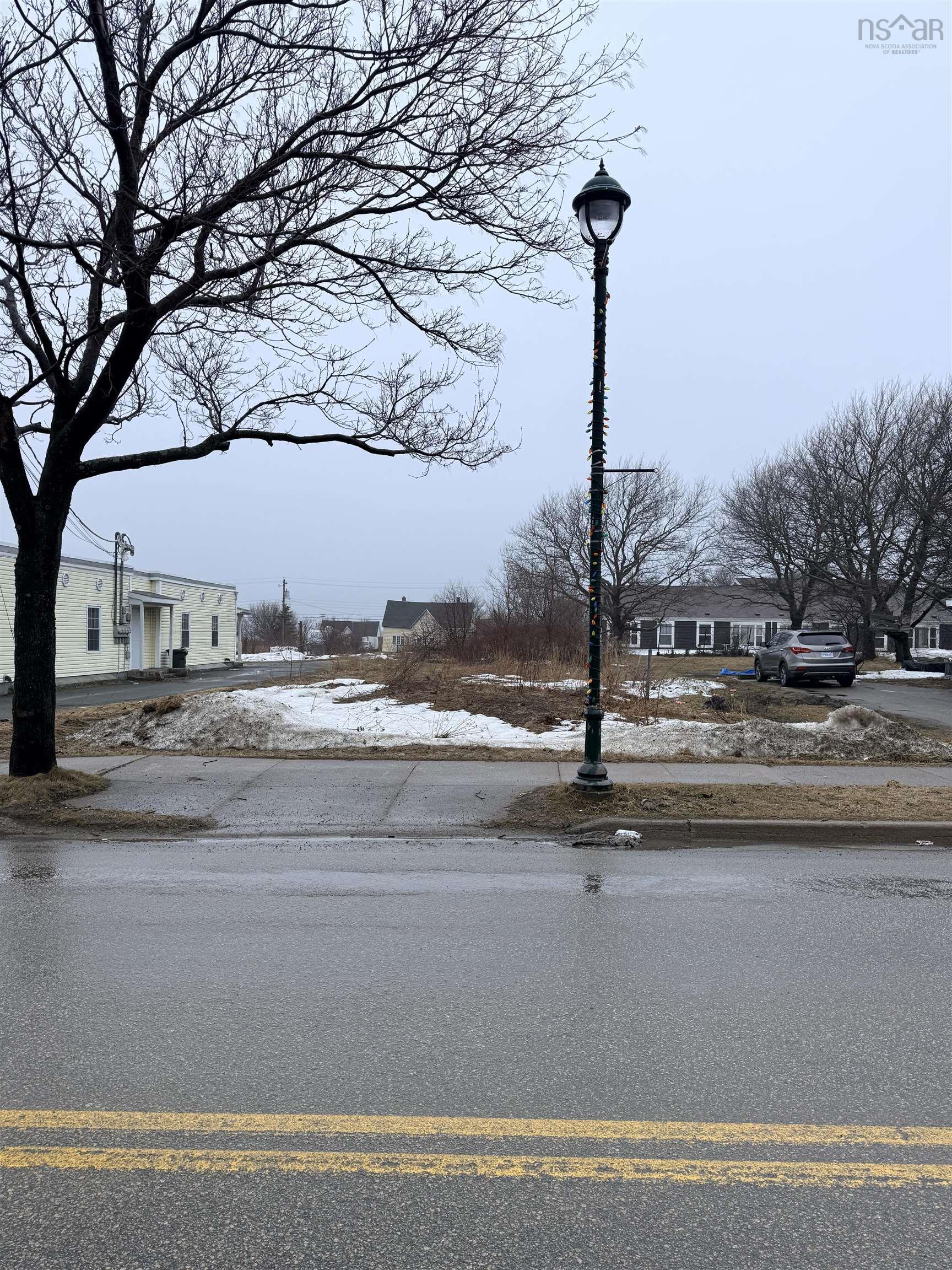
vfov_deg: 71.6
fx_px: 880
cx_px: 476
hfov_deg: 56.8
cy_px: 635
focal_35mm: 24
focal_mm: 6.76
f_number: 1.78
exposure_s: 1/1855
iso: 80
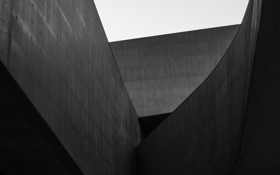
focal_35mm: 74
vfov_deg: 17.4
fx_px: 565
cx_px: 139
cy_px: 20
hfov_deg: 27.8
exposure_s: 1/640
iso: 100
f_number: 4.5
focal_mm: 32
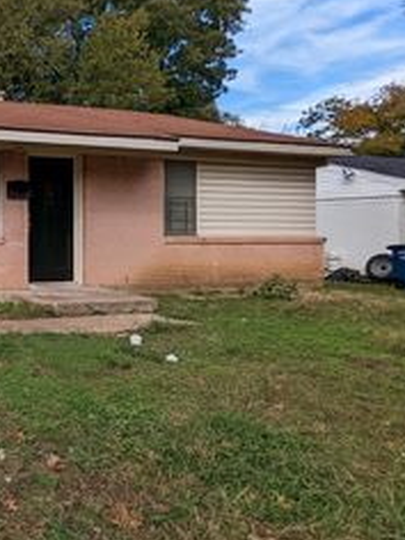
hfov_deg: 32.9
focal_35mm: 34
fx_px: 530
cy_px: 221
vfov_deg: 53.6
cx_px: -101
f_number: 2.2
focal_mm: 2.35
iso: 49
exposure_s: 1/1068
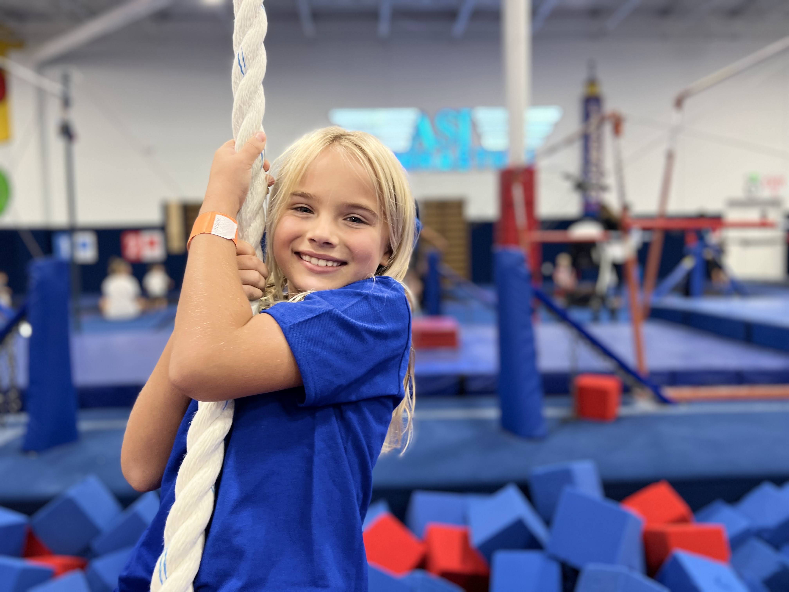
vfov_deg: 53.1
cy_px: 296
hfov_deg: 67.3
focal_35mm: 26
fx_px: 593
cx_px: 394
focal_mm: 5.7
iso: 100
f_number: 1.5
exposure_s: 1/60
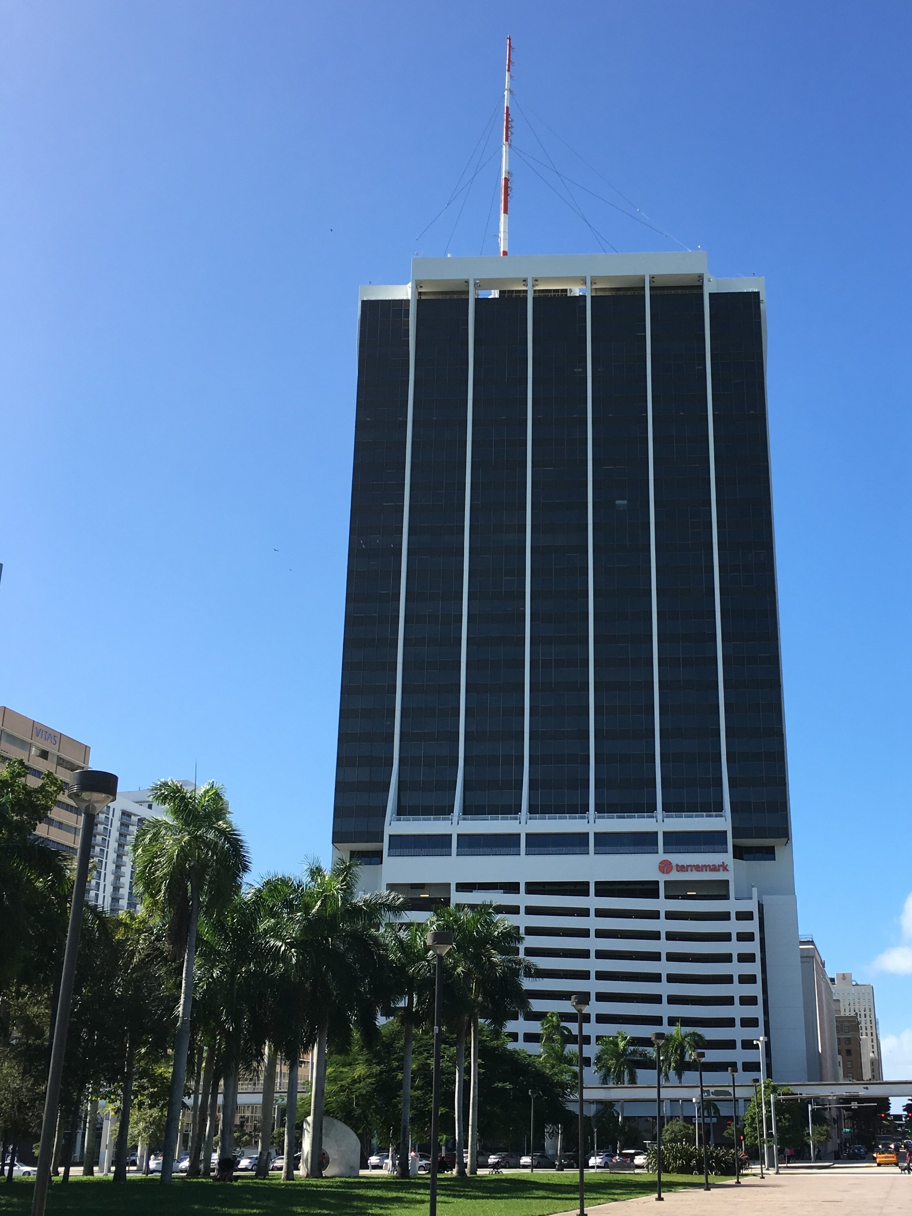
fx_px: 1019
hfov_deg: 48.2
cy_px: 608
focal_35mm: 29
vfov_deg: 61.7
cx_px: 456
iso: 25
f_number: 2.2
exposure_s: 1/999
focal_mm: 4.2
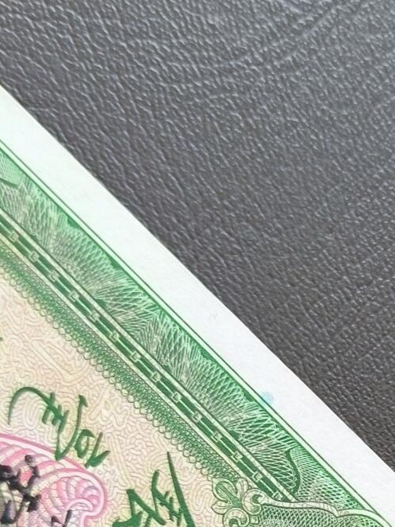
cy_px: 560
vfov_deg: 26.6
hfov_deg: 20.7
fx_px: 1035
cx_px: 421
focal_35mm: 68
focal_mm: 4.71
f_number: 1.79
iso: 256
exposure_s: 1/50
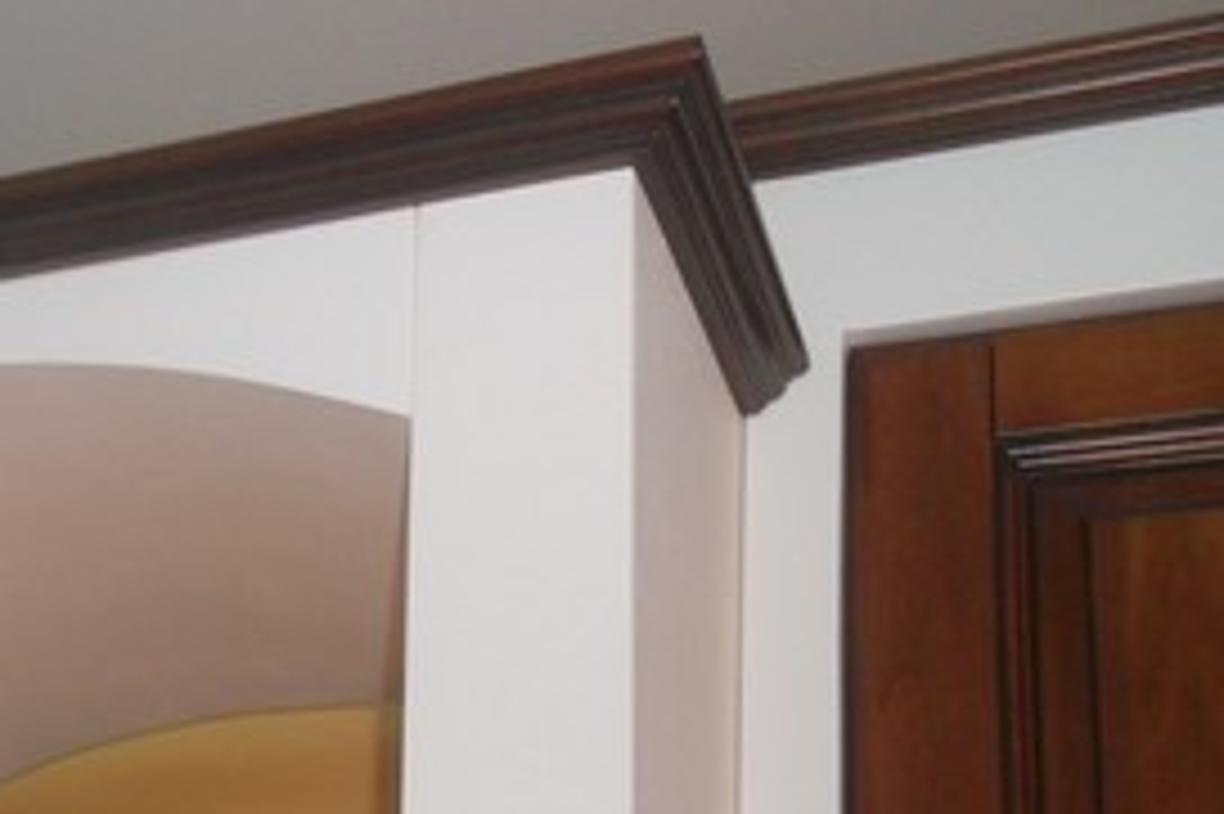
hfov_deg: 31.3
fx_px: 2107
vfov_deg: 20.8
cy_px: 890
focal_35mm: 62
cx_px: 198
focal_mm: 4.9
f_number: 3.2
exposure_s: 1/25
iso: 200
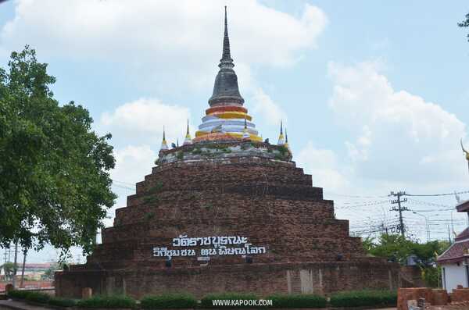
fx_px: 604
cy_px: 155
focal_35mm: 46
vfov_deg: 28.8
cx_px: 234
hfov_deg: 42.4
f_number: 5.6
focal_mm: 31
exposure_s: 1/1250
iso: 200
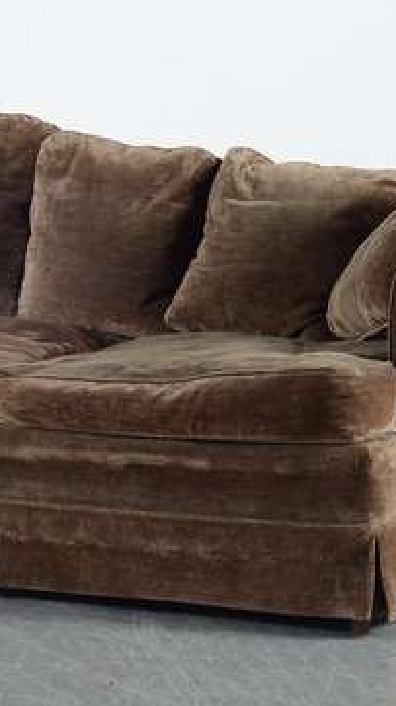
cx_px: -28
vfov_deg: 12.1
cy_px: 204
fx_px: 3329
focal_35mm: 178
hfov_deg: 6.8
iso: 100
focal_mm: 50
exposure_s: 1/125
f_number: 5.6
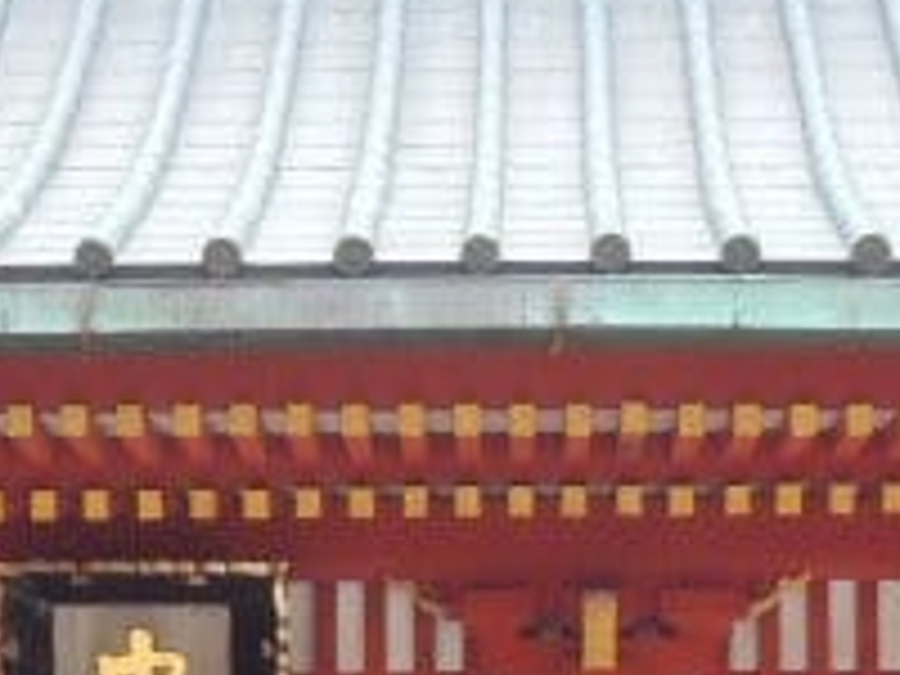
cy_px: 1444
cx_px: 261
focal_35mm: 205
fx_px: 5330
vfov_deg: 6.9
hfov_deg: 9.6
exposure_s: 1/50
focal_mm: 7.2
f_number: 7.4
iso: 200
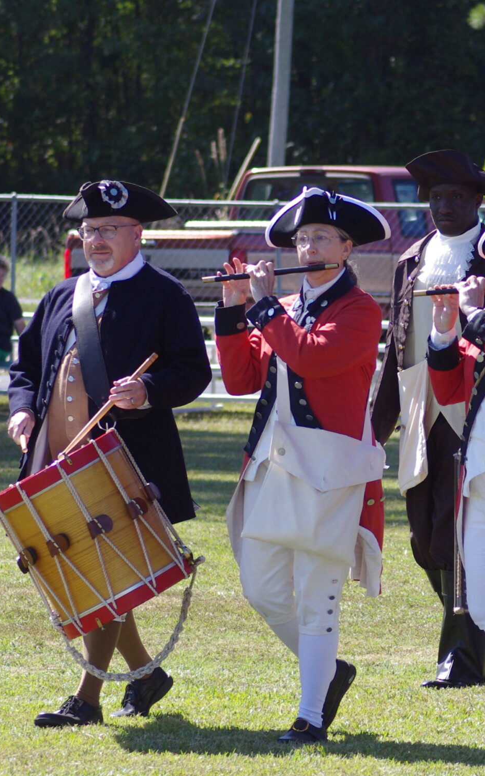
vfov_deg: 6.7
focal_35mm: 313
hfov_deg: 4.2
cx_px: 527
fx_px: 6620
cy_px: 399
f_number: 5.6
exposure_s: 1/800
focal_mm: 120
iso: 400
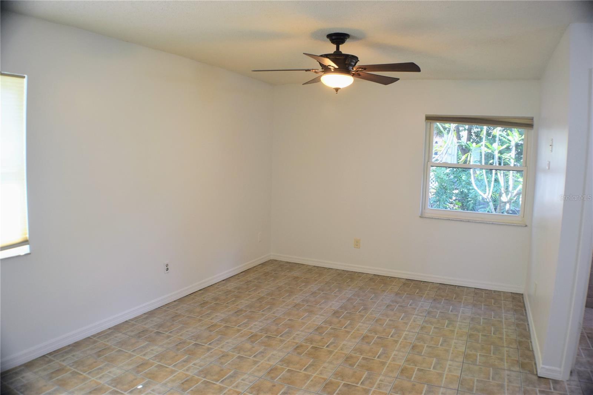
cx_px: 296
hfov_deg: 57.2
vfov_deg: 40.0
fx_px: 543
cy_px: 198
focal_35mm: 33
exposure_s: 1/100
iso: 400
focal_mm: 22
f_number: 5
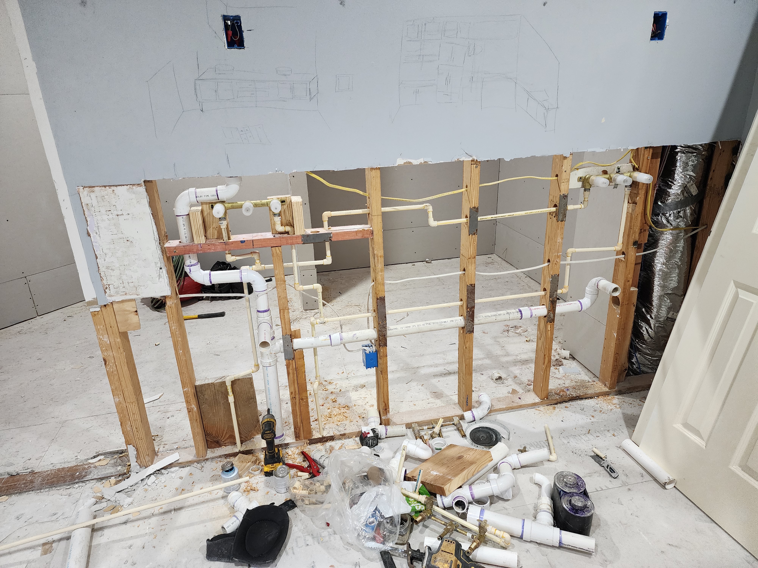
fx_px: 504
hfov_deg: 73.9
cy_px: 284
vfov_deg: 58.9
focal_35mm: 23
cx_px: 379
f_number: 1.8
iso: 640
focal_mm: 6.4
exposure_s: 1/120
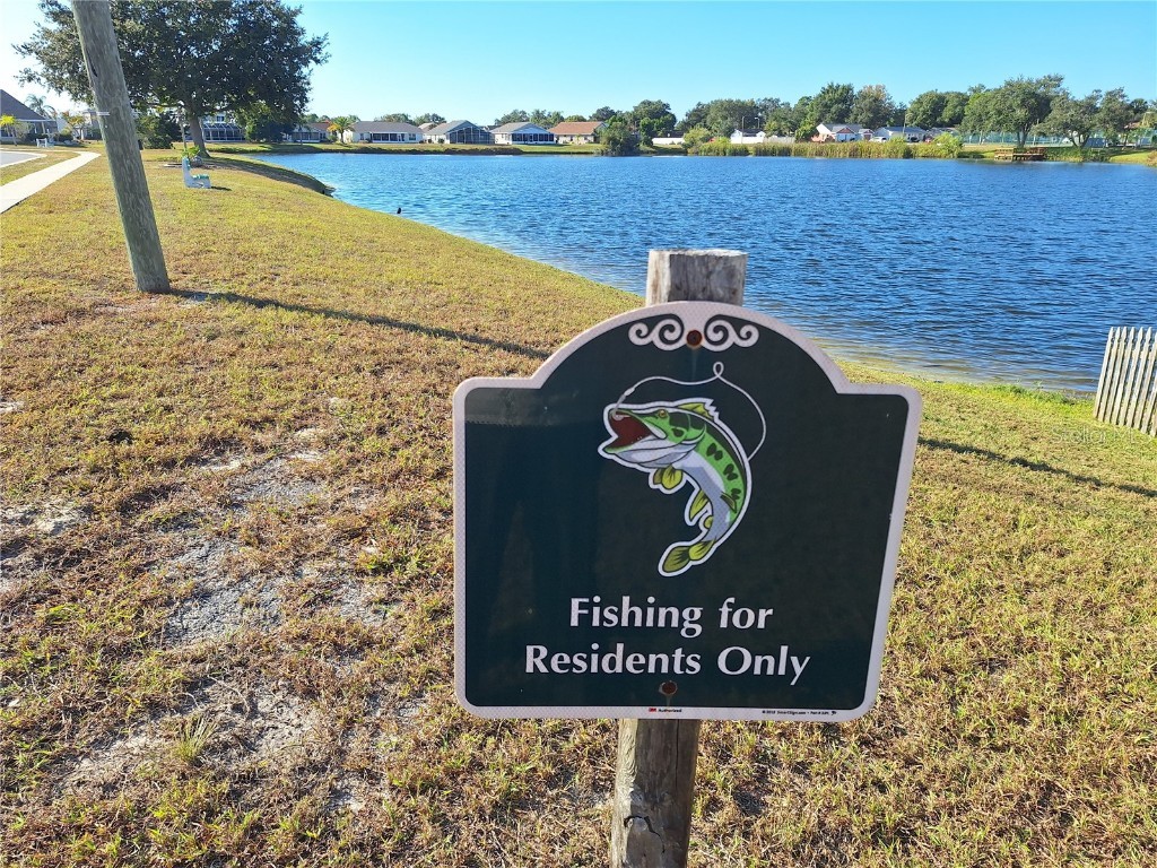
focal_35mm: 23
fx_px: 769
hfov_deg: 73.9
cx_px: 578
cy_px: 434
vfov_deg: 58.9
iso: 40
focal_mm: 5.54
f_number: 1.8
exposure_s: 1/1770
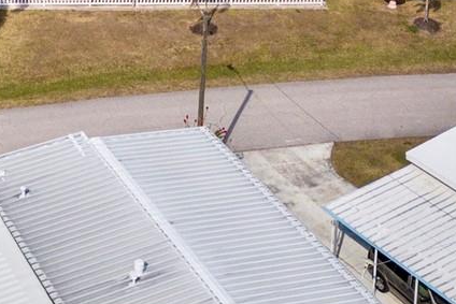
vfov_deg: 12.5
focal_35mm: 102
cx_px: 46
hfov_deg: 19.6
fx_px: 1292
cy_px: -210
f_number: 2.2
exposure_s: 1/4000
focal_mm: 4.7
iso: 100
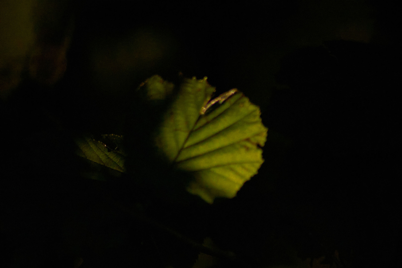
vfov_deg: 1.5
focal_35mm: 900
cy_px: 134
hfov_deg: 2.3
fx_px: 10049
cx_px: 201
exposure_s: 1/1000
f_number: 11
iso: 6400
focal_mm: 600
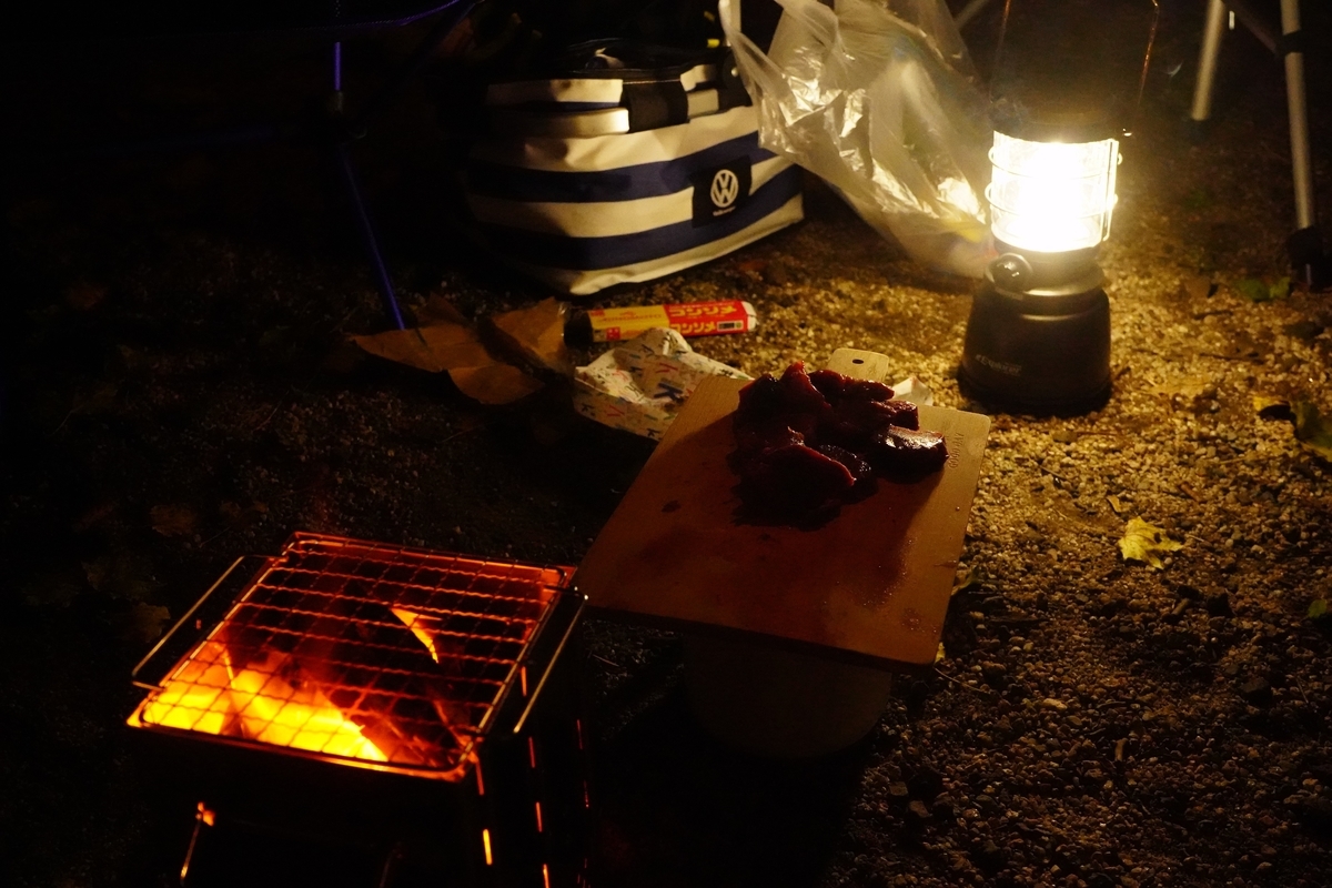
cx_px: 666
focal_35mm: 37
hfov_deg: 51.9
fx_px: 1369
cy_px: 444
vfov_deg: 35.9
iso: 25600
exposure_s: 1/160
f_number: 7.1
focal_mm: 37
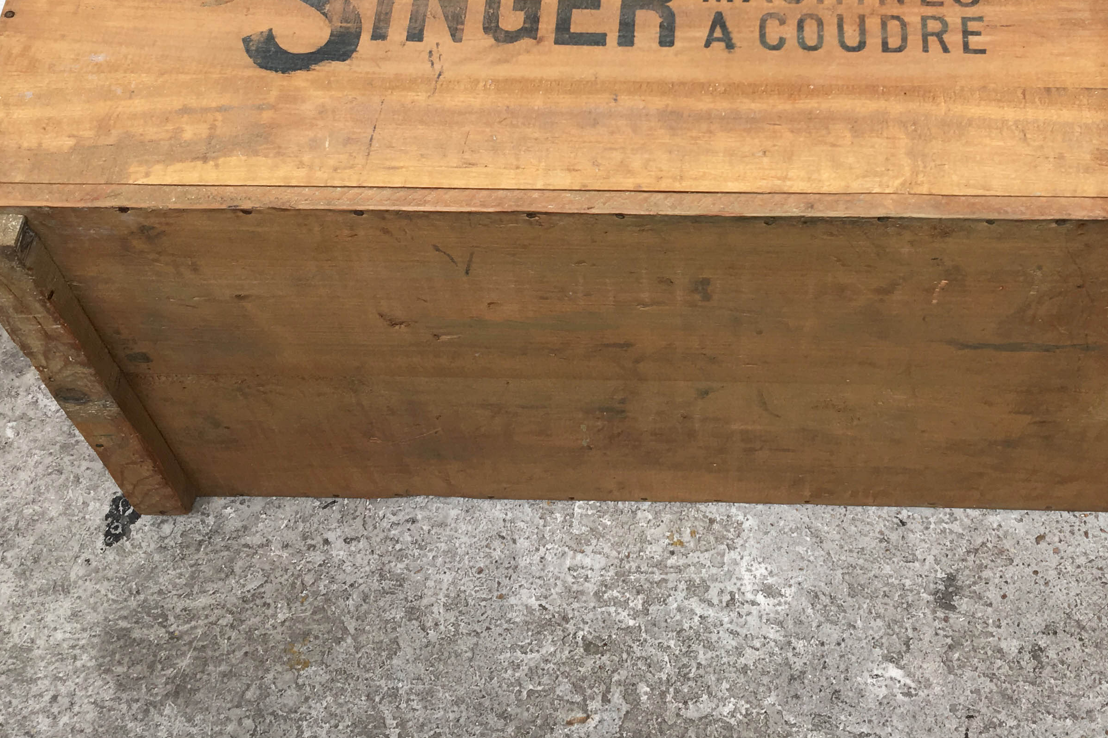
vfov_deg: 25.5
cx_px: 690
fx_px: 1570
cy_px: 42
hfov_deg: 38.6
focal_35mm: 51
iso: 25
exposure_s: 1/100
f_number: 2.2
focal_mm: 4.15
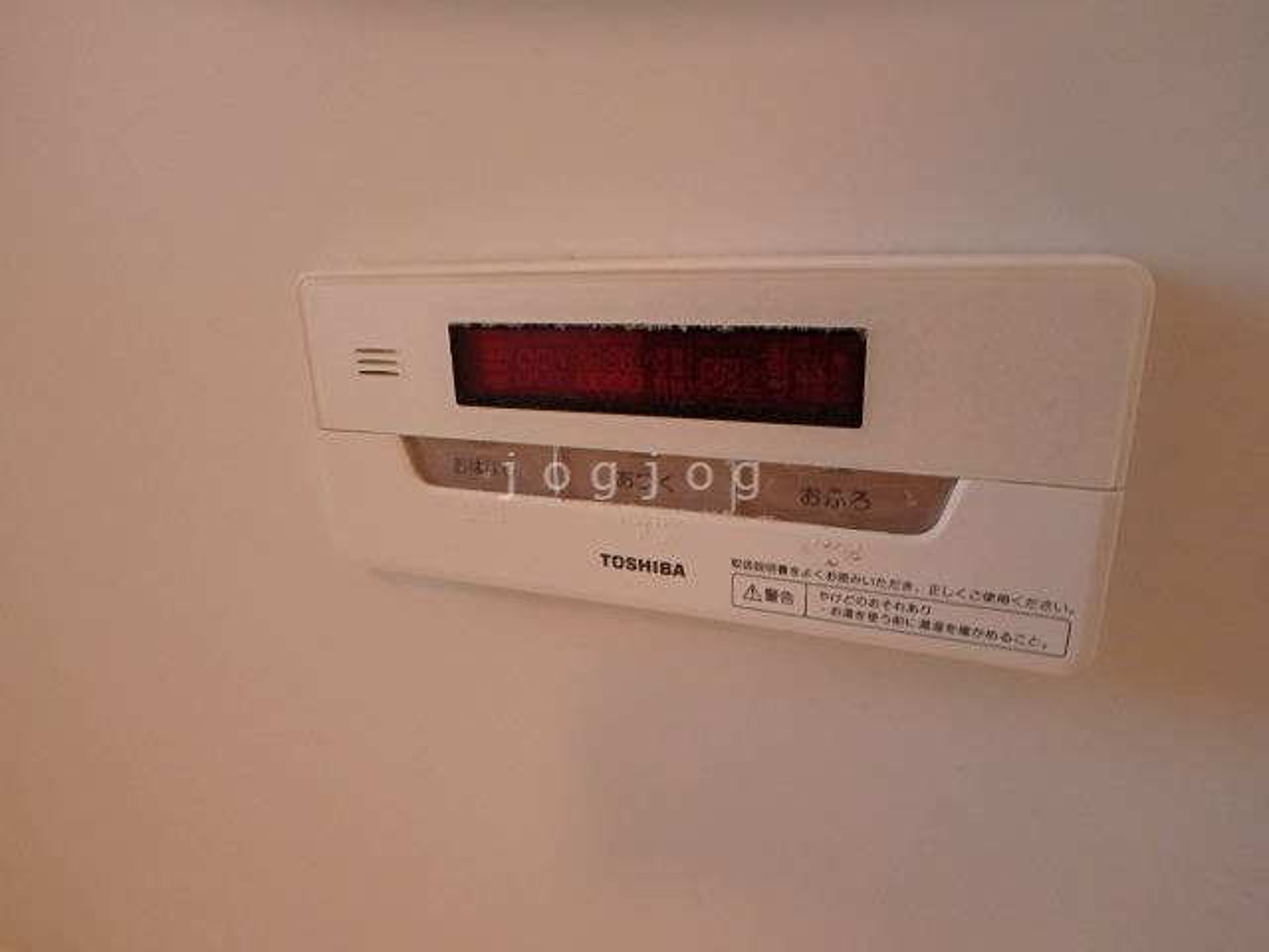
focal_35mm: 21
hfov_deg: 79.0
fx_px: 770
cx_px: 634
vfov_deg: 63.4
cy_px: 476
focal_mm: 3.7
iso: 320
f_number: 3.5
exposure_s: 1/30
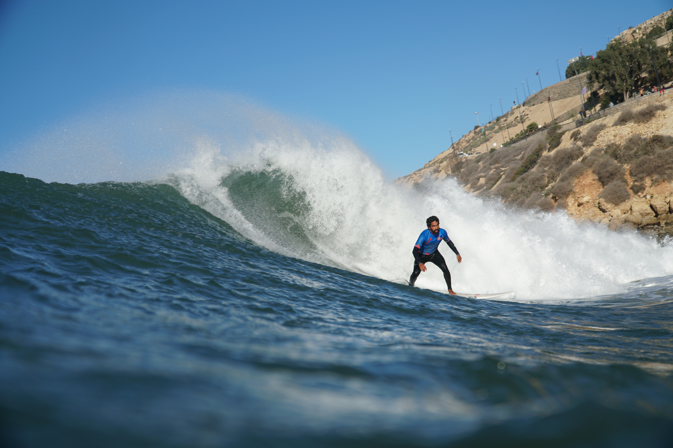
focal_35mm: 46
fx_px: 869
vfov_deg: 28.9
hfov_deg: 42.3
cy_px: 224
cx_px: 336
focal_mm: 31
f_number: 5
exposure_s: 1/1000
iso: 100
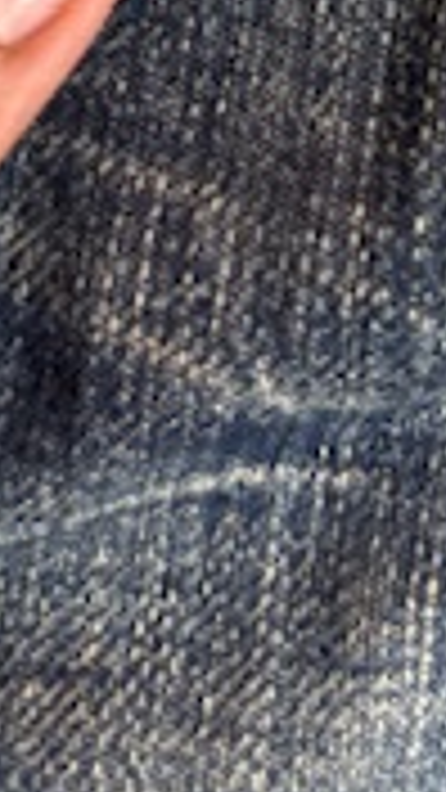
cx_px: 473
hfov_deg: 12.5
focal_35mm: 95
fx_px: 1997
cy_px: -598
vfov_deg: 18.2
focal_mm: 6.76
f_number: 1.78
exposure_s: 1/50
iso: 200
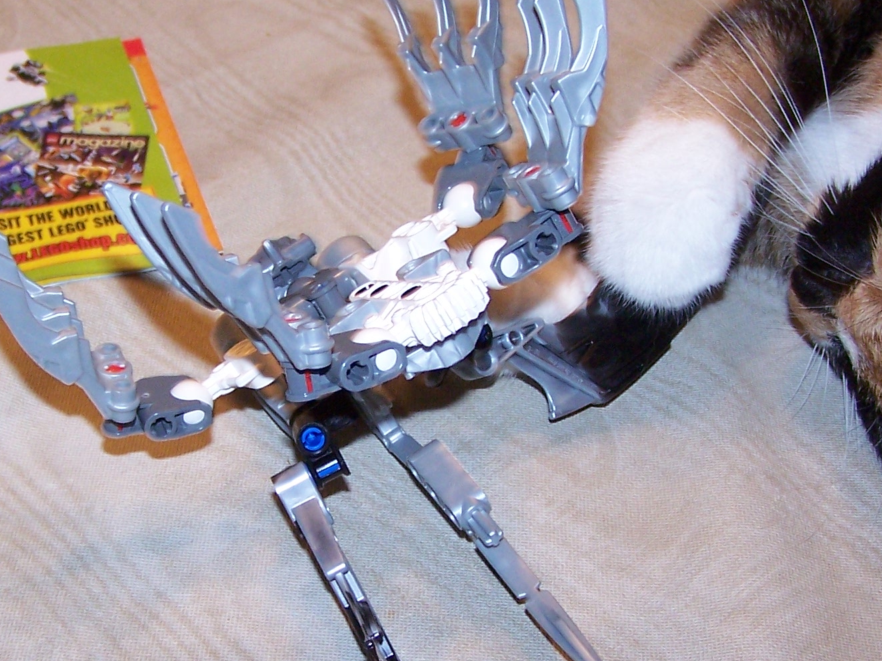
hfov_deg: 26.3
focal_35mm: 74
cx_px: 373
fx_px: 1885
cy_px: 395
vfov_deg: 19.9
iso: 140
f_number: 2.8
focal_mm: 6.3
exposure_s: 1/60
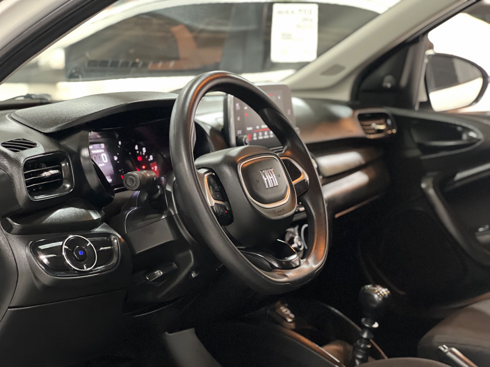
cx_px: 245
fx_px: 1090
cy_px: 184
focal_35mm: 77
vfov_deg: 19.1
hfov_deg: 25.3
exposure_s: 1/15
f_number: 2.8
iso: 800
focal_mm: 9
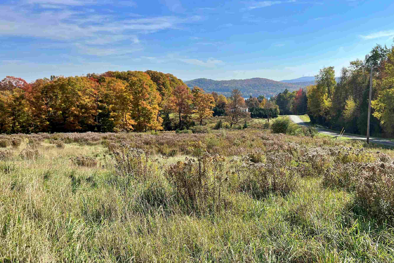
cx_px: 186
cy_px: 159
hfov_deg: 60.3
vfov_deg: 42.1
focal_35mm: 31
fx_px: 339
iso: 50
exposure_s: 1/3413
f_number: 1.6
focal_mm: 5.1
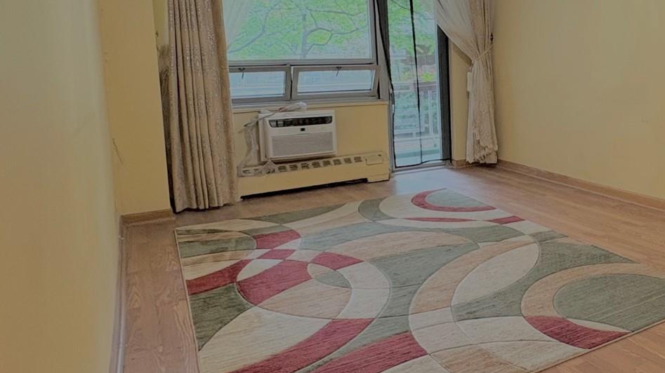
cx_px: 545
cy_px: 122
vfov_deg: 35.2
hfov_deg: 54.8
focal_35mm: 33
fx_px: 582
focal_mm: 2.22
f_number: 2.2
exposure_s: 1/60
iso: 250
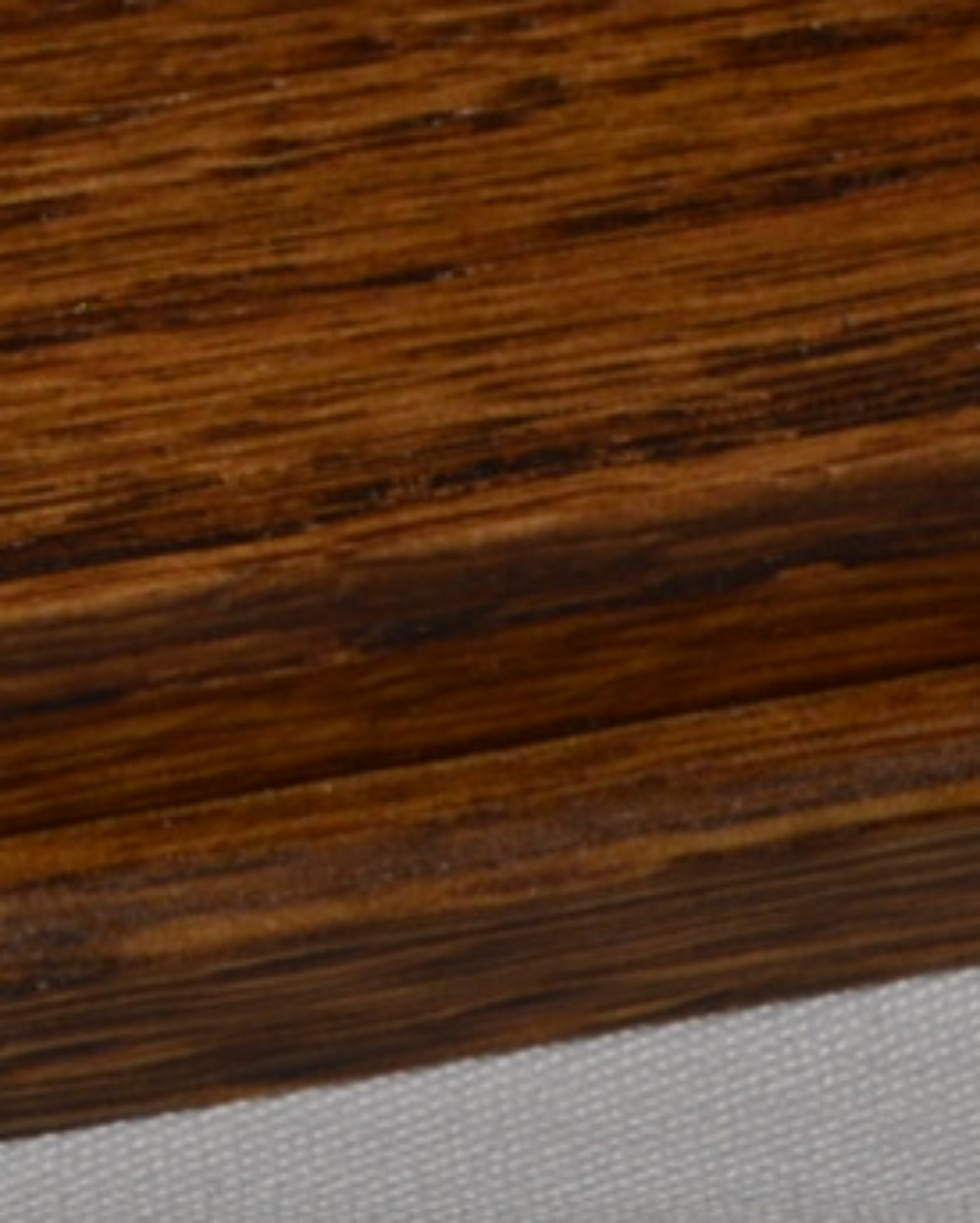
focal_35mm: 419
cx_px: -2035
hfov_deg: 3.6
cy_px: -421
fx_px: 15171
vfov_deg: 4.6
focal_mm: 34
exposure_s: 1/60
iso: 100
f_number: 8
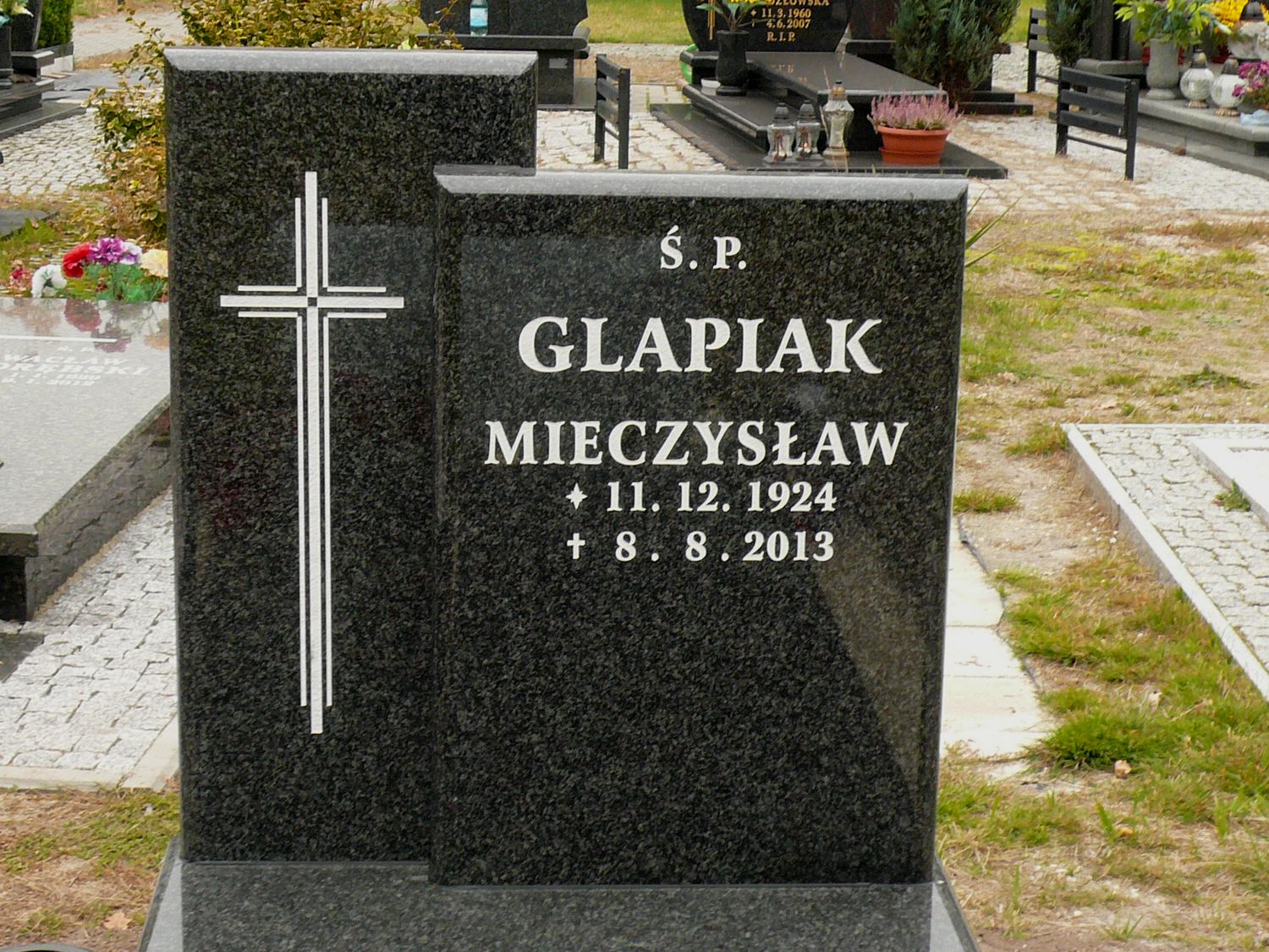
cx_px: 634
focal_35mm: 74
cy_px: 476
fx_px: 2713
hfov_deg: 26.3
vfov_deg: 19.9
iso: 100
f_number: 3.6
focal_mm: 8.1
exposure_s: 1/60
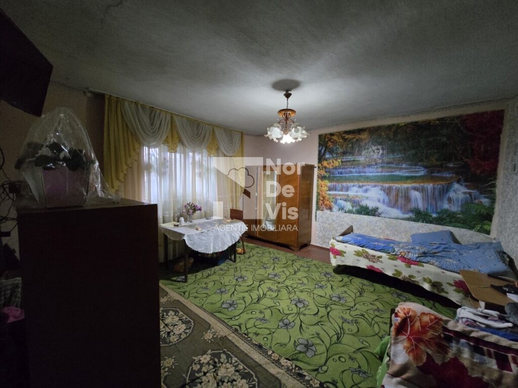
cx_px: 259
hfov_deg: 106.2
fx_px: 195
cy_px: 194
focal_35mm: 13
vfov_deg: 89.9
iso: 1250
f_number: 2.2
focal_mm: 2.2
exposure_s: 1/50
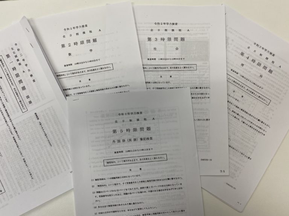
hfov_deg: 67.3
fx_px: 217
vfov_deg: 53.1
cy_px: 108
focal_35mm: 26
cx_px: 144
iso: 64
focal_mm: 4.25
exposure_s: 1/120
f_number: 1.8
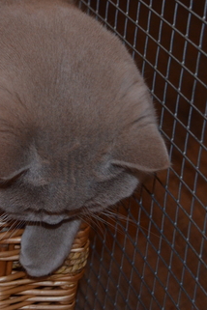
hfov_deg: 13.4
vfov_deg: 20.8
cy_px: 133
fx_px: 845
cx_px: -73
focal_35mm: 98
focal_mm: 35
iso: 2200
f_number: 5
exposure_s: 1/60
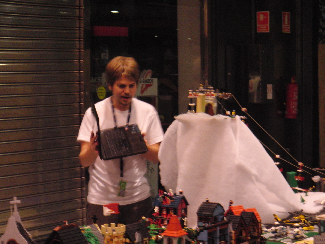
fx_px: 901
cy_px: 122
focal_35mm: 96
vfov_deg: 15.4
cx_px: 162
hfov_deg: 20.4
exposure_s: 1/13
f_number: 5.1
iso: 400
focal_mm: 16.74
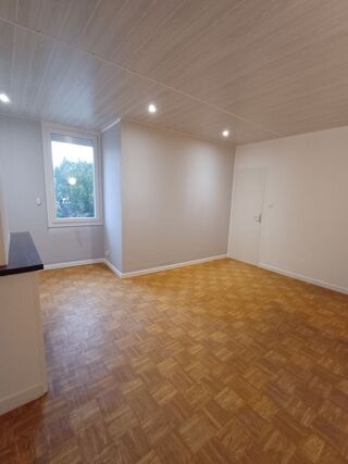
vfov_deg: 94.5
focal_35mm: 16
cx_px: 174
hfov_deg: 78.1
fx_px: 215
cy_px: 232
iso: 160
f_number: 2.2
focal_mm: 1.64
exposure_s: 1/33.3
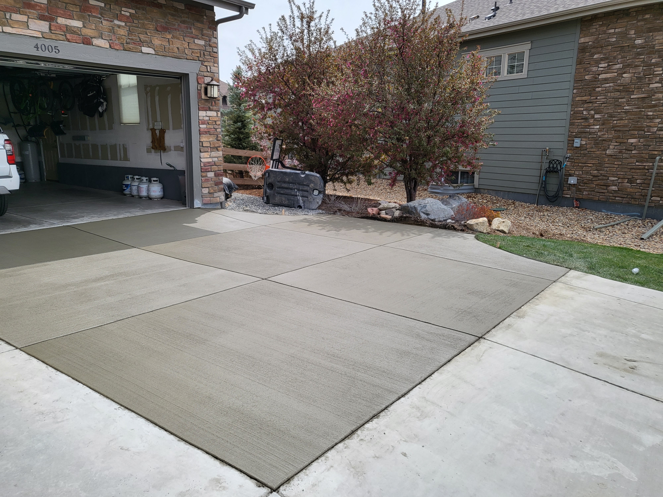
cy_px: 248
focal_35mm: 26
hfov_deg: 67.3
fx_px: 498
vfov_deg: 53.1
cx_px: 332
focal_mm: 4.25
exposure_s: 1/2378
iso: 50
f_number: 1.8
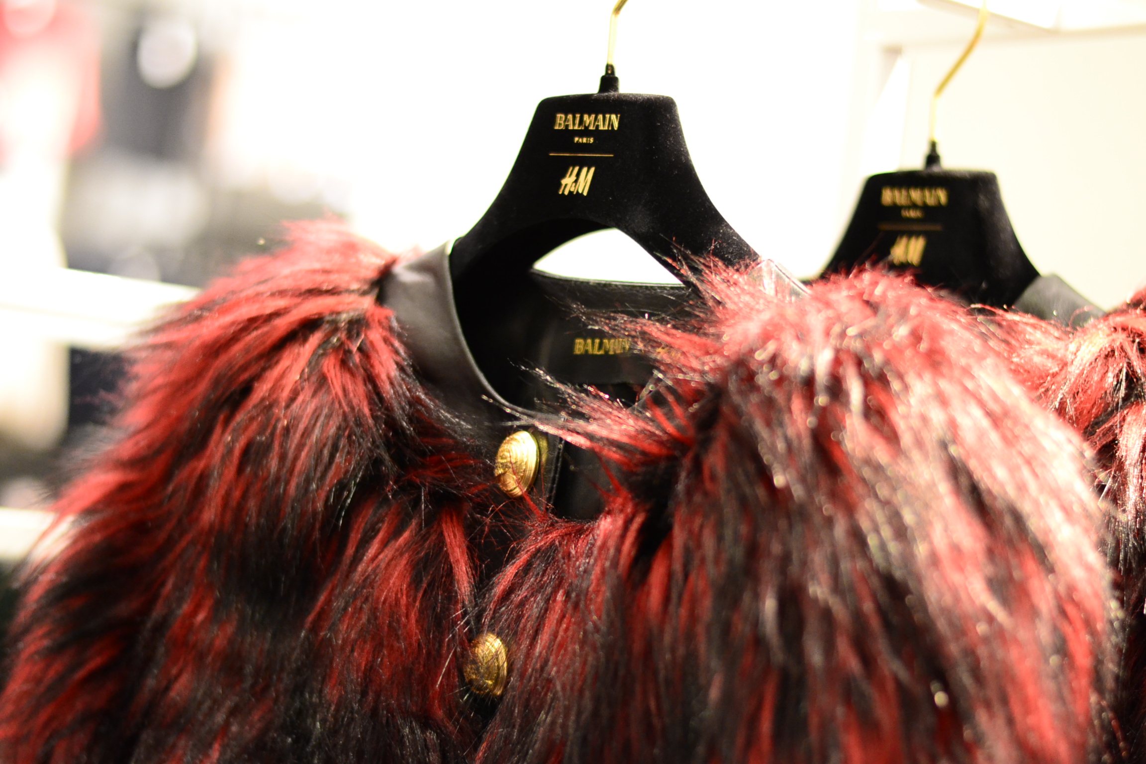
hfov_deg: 27.0
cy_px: 382
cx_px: 573
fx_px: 2387
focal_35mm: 75
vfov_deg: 18.2
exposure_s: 1/200
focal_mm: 50
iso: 1600
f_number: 1.8
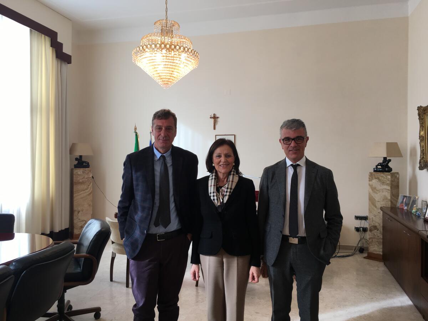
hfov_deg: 61.7
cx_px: 214
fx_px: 359
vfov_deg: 48.2
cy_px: 160
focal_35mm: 29
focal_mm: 4.15
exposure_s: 1/50
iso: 32
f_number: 2.2
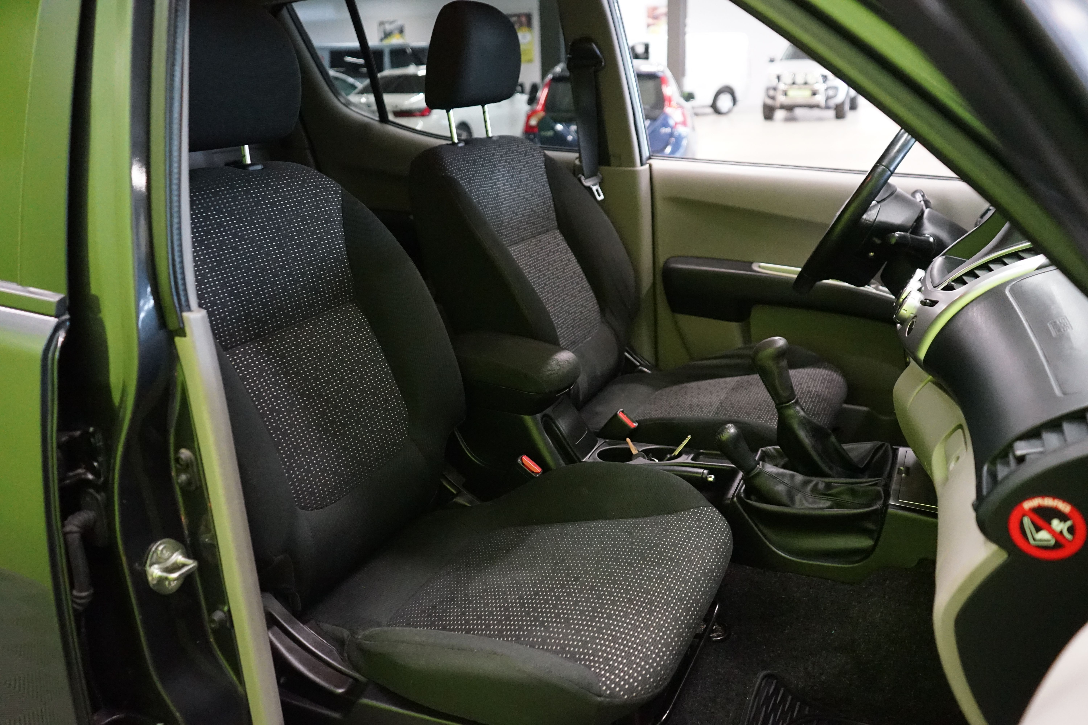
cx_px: 544
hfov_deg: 63.7
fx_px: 876
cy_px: 362
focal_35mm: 29
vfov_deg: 45.0
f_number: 3.5
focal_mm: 29
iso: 6400
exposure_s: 1/160
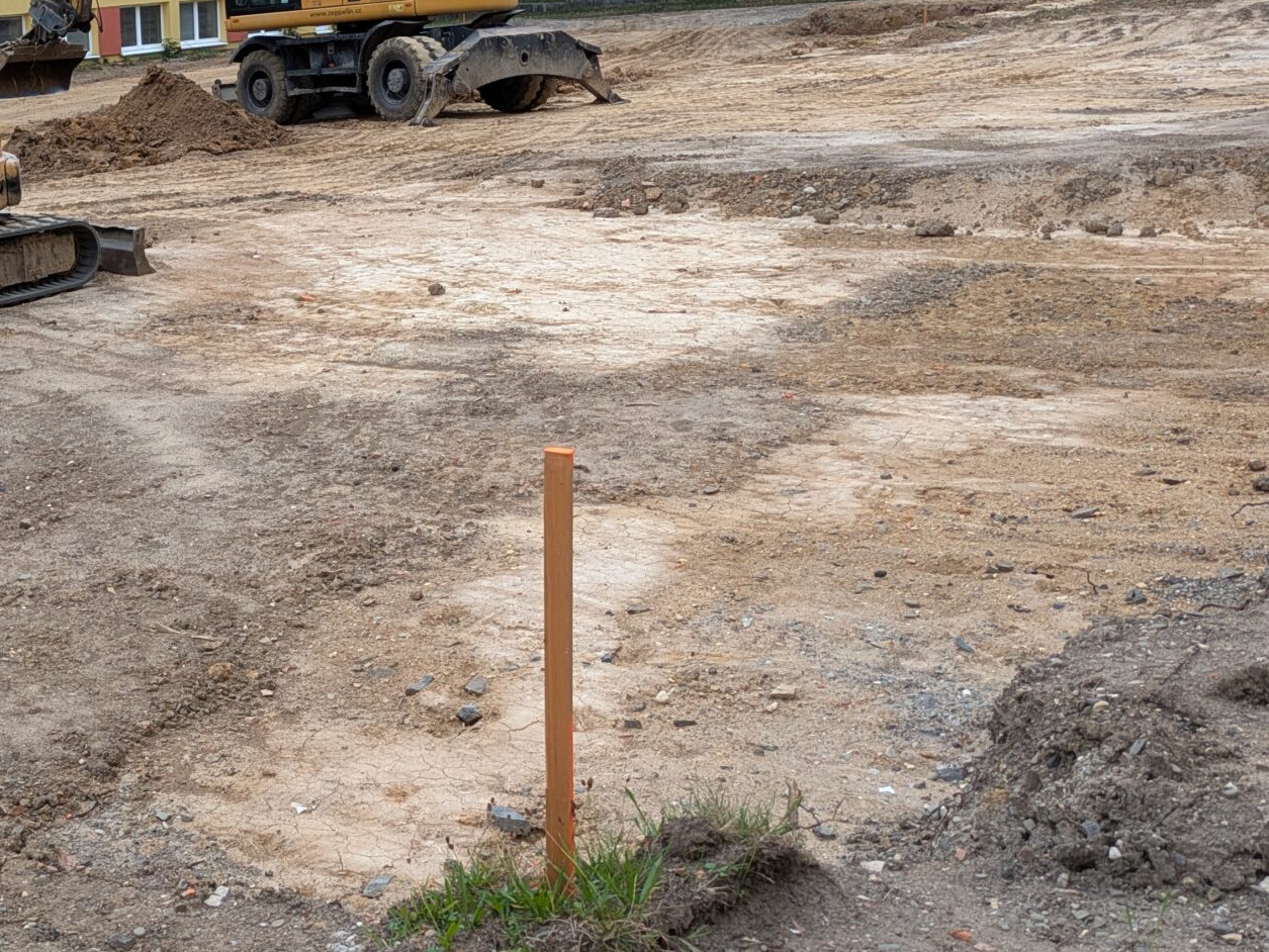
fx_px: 1870
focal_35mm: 51
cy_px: 488
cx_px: 215
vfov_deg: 28.6
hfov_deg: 36.0
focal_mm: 5.43
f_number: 1.89
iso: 45
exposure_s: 1/555
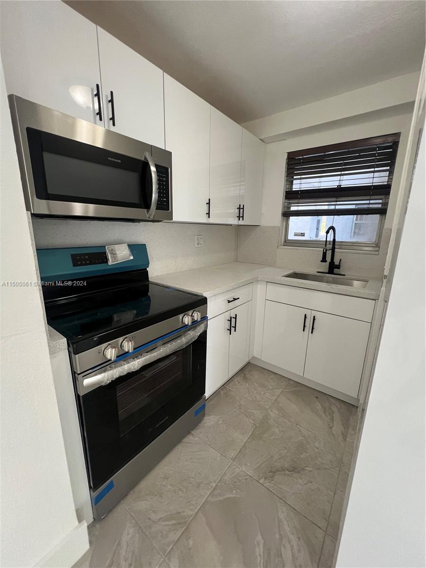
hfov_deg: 89.9
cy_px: 284
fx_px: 213
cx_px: 213
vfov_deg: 106.2
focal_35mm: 13
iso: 200
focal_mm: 1.57
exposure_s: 1/120
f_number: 1.8
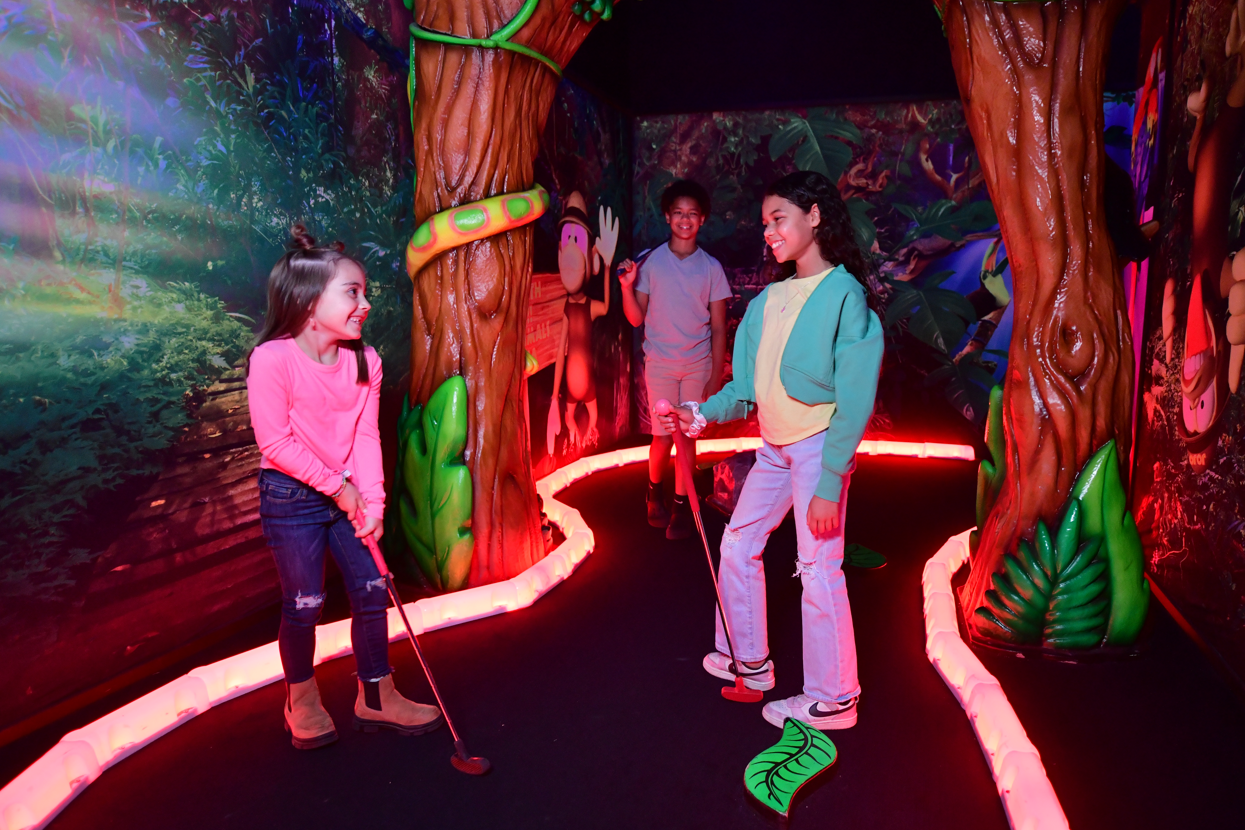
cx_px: 706
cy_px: 424
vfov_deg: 55.1
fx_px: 795
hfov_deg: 75.7
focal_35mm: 23
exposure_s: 1/30
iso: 2000
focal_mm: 19
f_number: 2.8
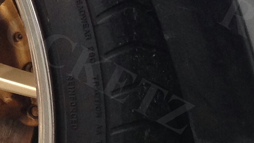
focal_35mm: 171
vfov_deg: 7.1
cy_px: 10
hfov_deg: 12.3
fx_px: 1152
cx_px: -52
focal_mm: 4.12
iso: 80
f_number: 2.4
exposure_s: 1/120
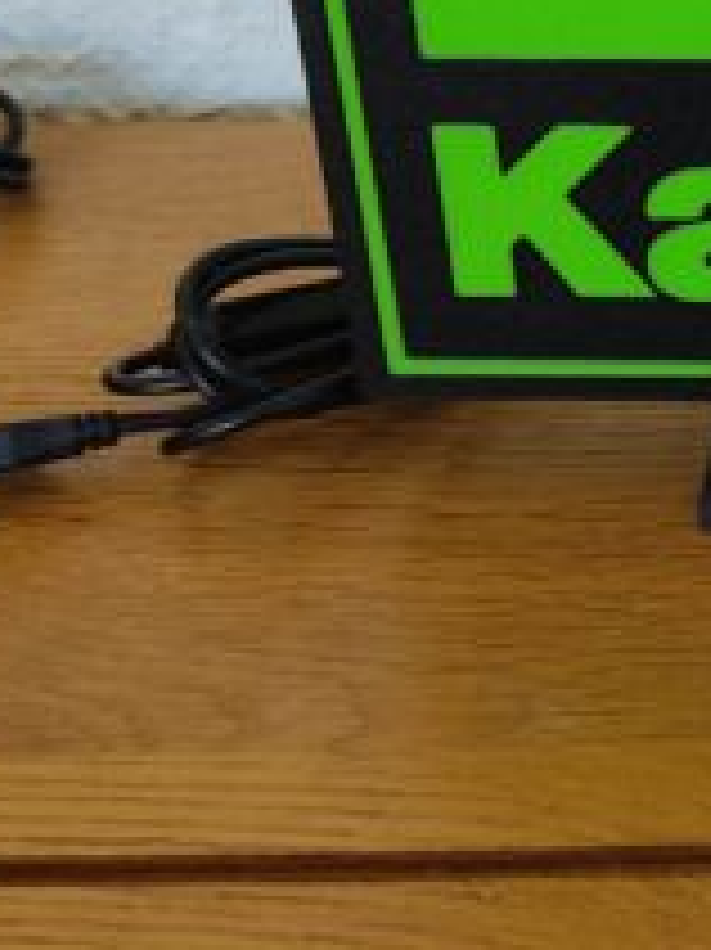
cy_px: 86
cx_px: 1071
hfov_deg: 16.2
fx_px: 2275
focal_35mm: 83
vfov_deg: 22.9
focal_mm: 4.74
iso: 145
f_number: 1.79
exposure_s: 1/50
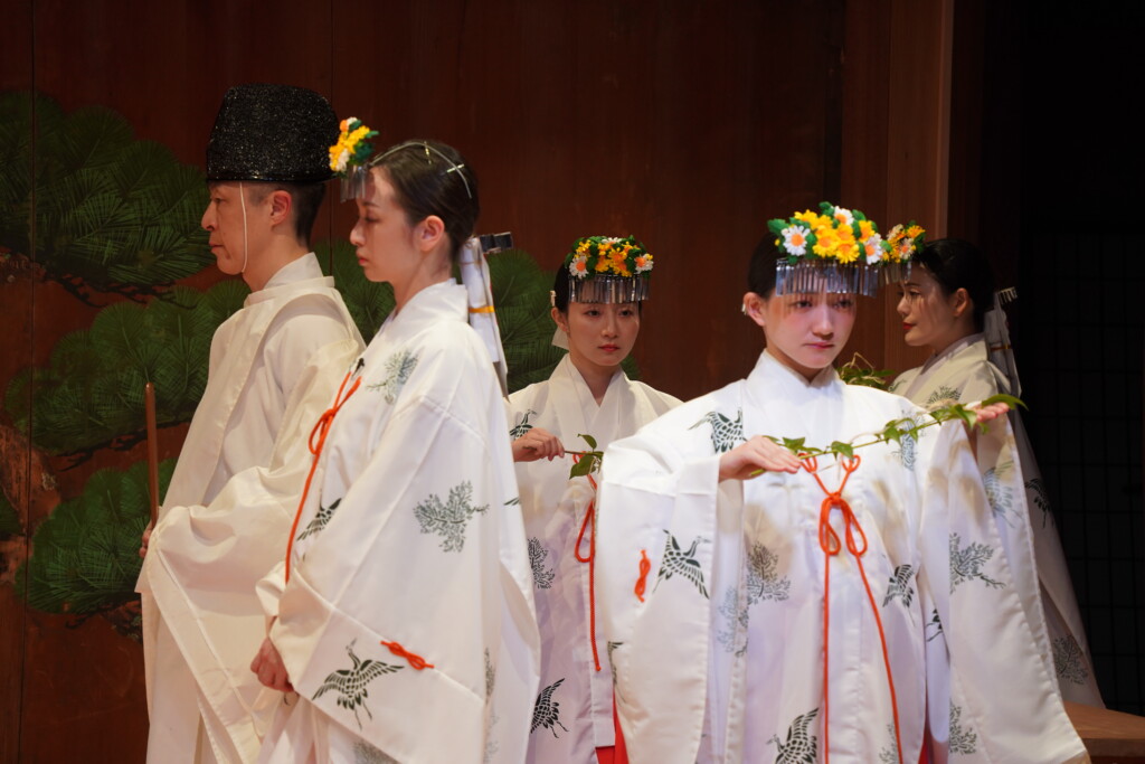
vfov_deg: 10.8
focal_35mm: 127
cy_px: 382
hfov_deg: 16.1
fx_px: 4040
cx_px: 572
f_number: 5
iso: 1000
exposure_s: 1/160
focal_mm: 127
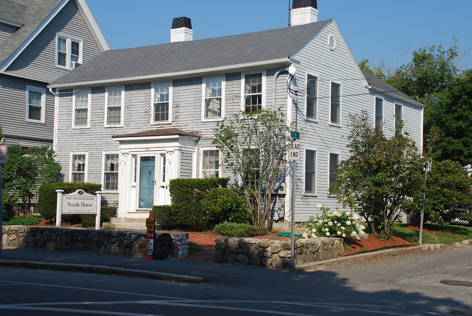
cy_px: 158
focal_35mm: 52
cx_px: 236
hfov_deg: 37.8
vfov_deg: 25.8
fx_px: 689
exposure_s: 1/320
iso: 100
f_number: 9
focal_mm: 35
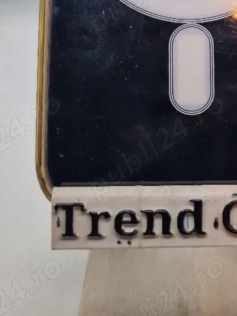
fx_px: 557
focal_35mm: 61
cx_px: 198
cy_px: 8
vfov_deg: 29.8
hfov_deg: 23.6
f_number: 1.8
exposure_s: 1/182
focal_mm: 6.4
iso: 50
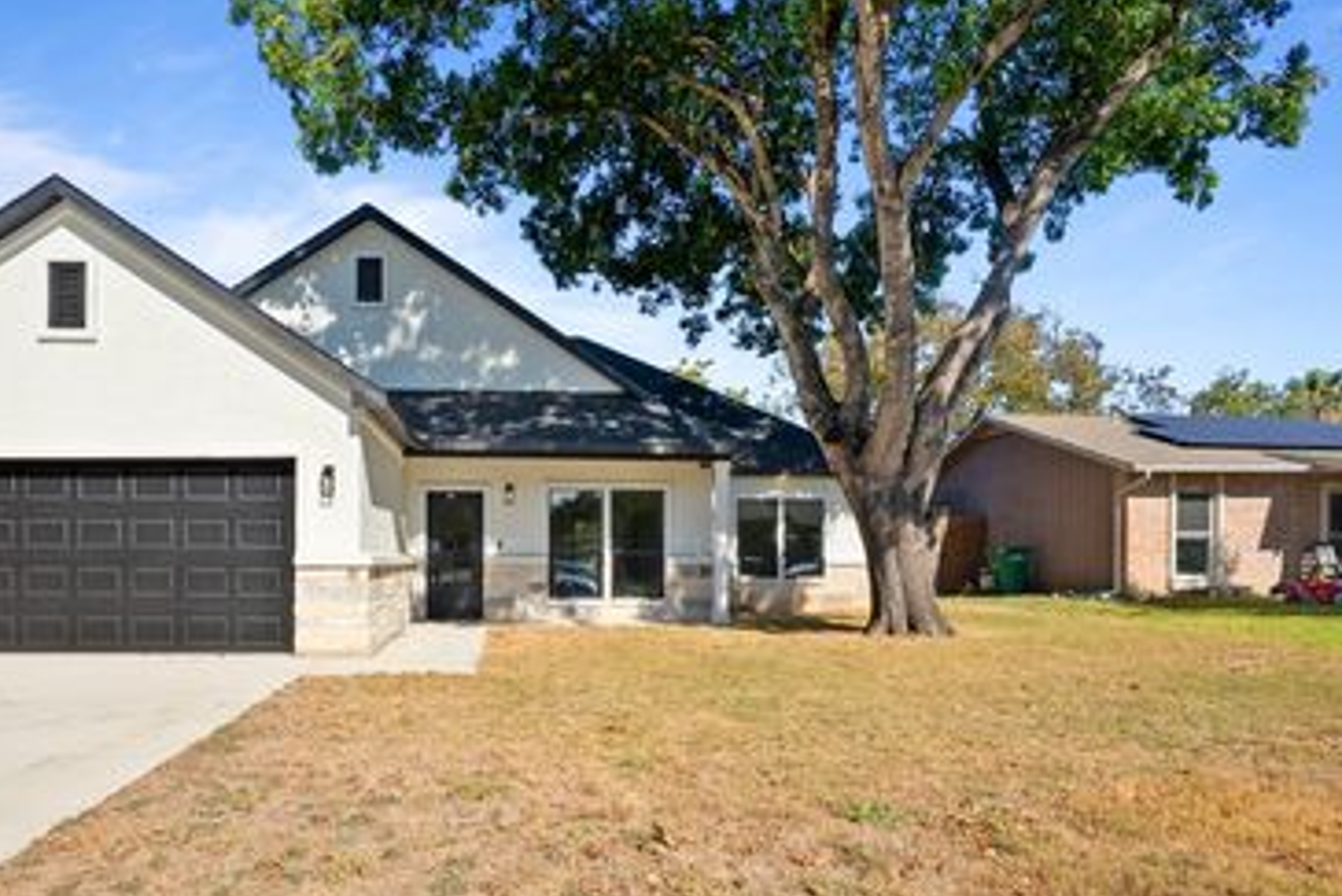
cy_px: 583
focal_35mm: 22
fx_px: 820
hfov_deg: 77.9
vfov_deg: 56.3
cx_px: 557
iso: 320
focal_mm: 16
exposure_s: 1/80
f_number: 11
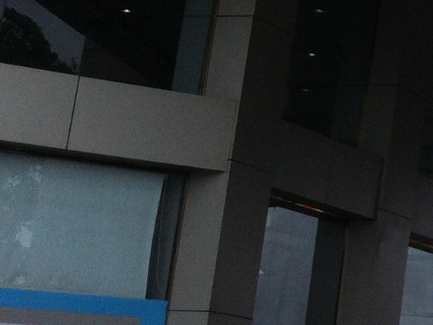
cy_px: -347
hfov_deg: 11.0
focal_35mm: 161
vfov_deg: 8.7
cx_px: 899
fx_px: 2013
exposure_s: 1/815
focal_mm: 3.85
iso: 80
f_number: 2.8
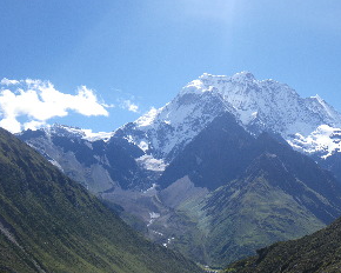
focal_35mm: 44
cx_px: 222
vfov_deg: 34.1
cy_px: 149
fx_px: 444
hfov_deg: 41.6
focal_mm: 6.1
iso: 50
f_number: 4.6
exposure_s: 1/250
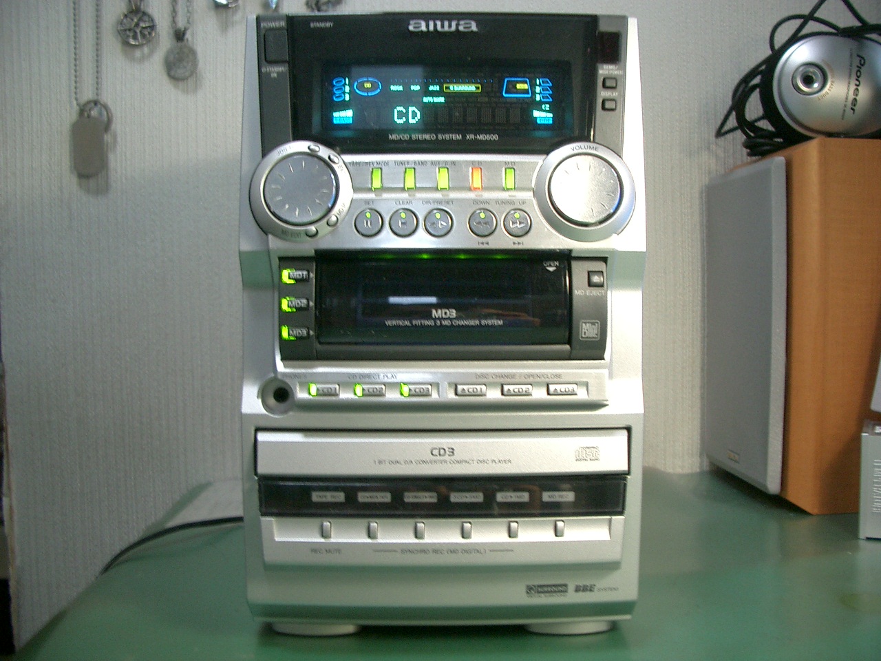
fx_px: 891
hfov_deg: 52.6
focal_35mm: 35
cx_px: 440
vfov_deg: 40.7
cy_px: 330
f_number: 2.6
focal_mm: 5.8
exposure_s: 1/13
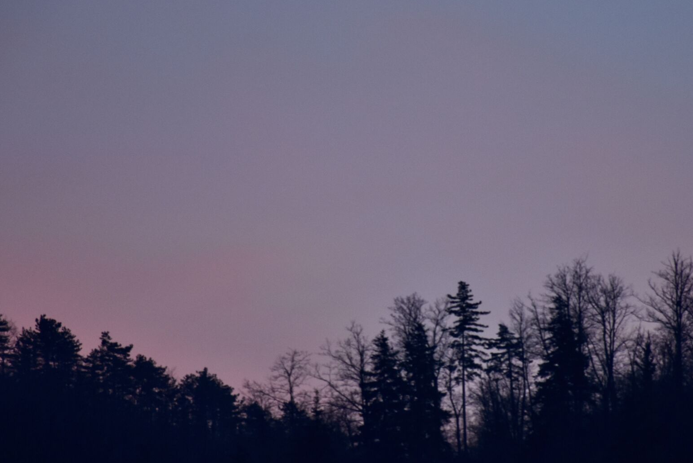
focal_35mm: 327
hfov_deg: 6.3
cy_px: 264
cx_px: 402
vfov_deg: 4.2
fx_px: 6296
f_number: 5.6
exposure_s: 1/60
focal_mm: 140
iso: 640
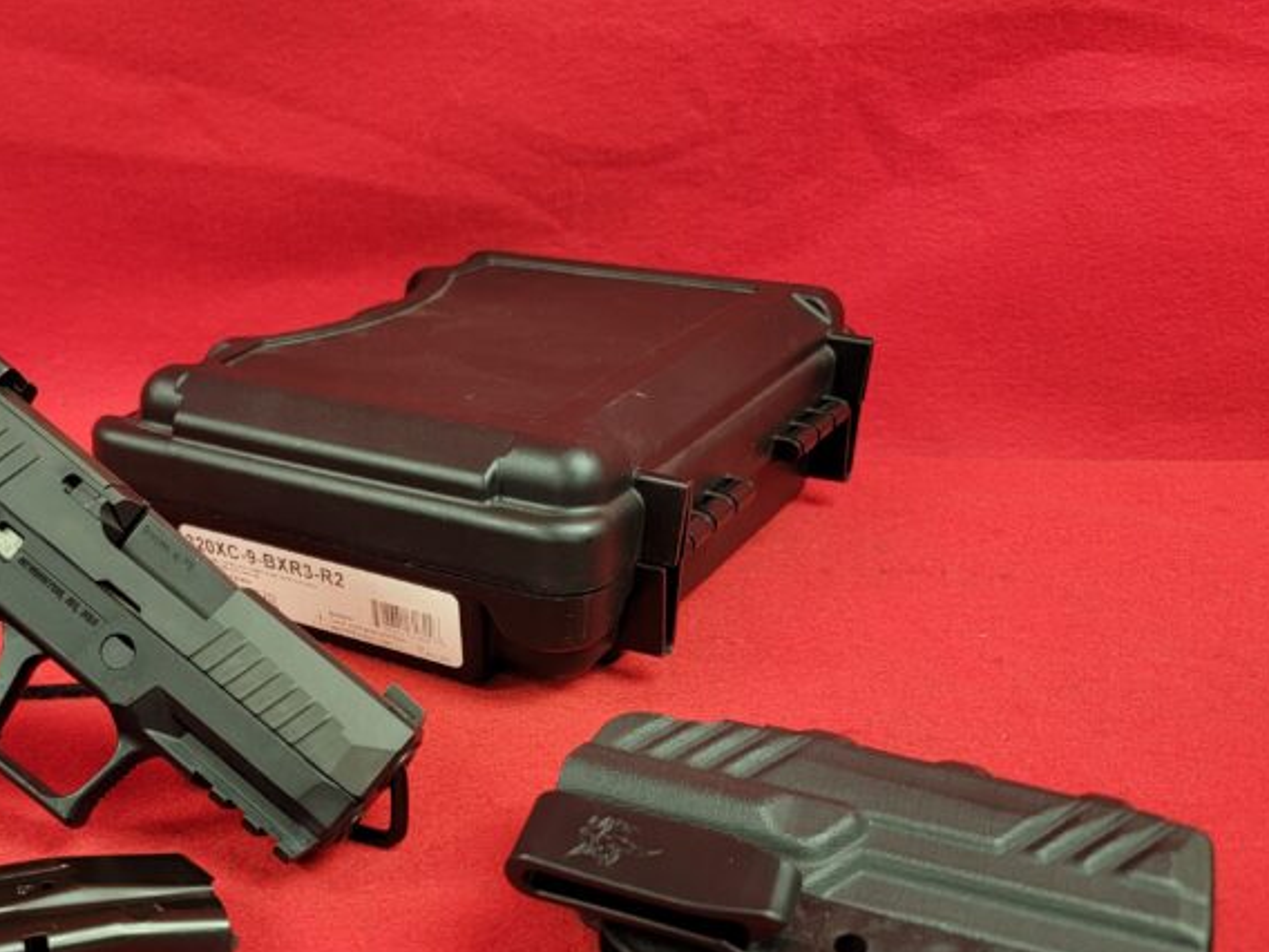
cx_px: 391
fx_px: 1393
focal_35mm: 38
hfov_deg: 47.9
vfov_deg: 37.1
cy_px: 676
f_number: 1.8
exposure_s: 1/60
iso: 160
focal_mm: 6.7
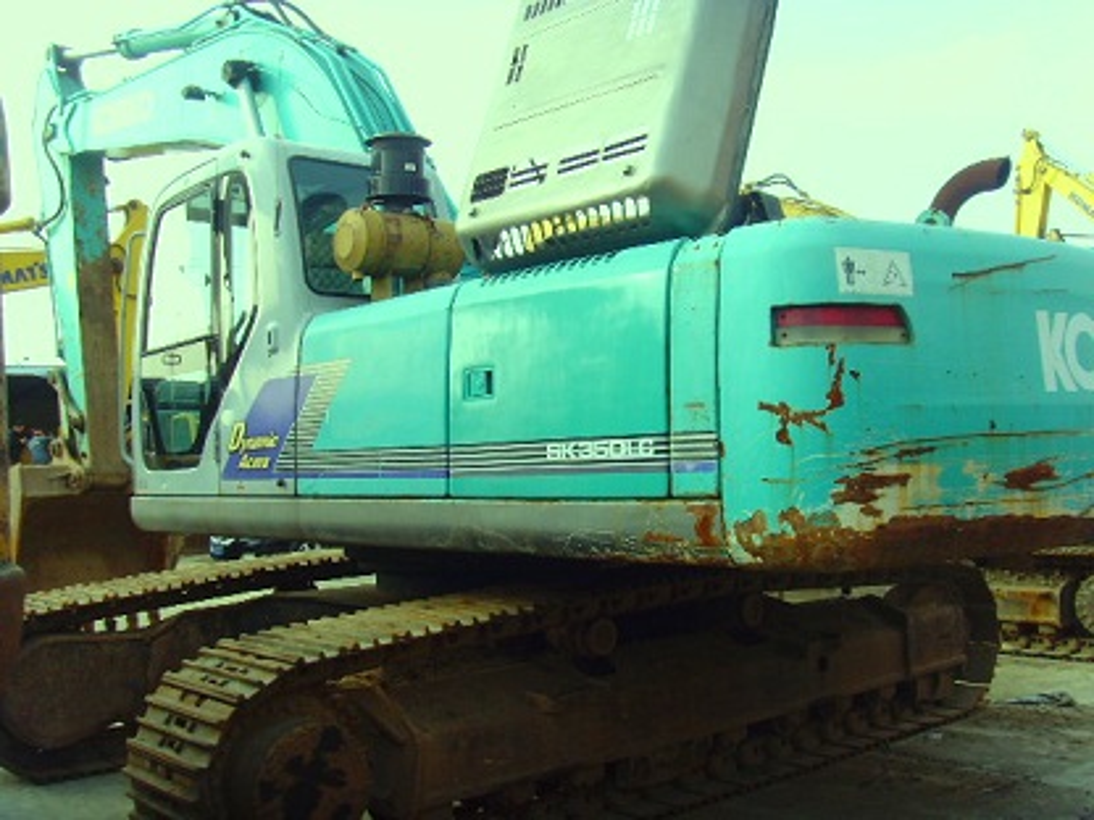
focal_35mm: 39
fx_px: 1233
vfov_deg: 36.8
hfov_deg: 47.9
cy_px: 410
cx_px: 547
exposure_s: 1/250
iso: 80
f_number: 3.5
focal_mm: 6.6
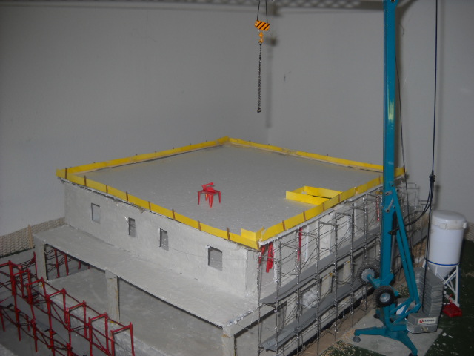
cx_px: 237
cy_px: 178
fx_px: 561
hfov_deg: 45.8
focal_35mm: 41
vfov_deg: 35.1
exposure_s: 1/30
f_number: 3.1
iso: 64
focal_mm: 6.72
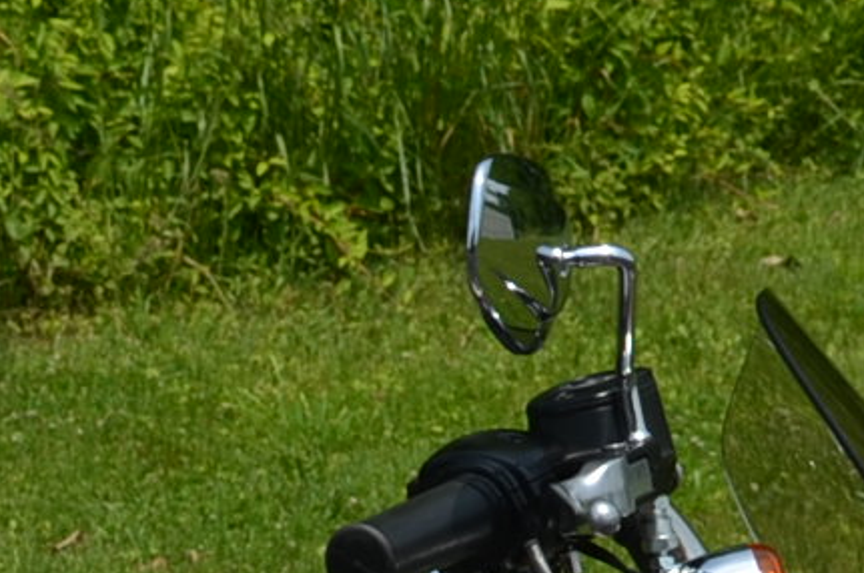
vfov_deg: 5.4
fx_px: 5751
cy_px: 1589
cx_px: 158
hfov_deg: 8.6
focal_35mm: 240
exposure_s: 1/320
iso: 100
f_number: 8
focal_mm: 28
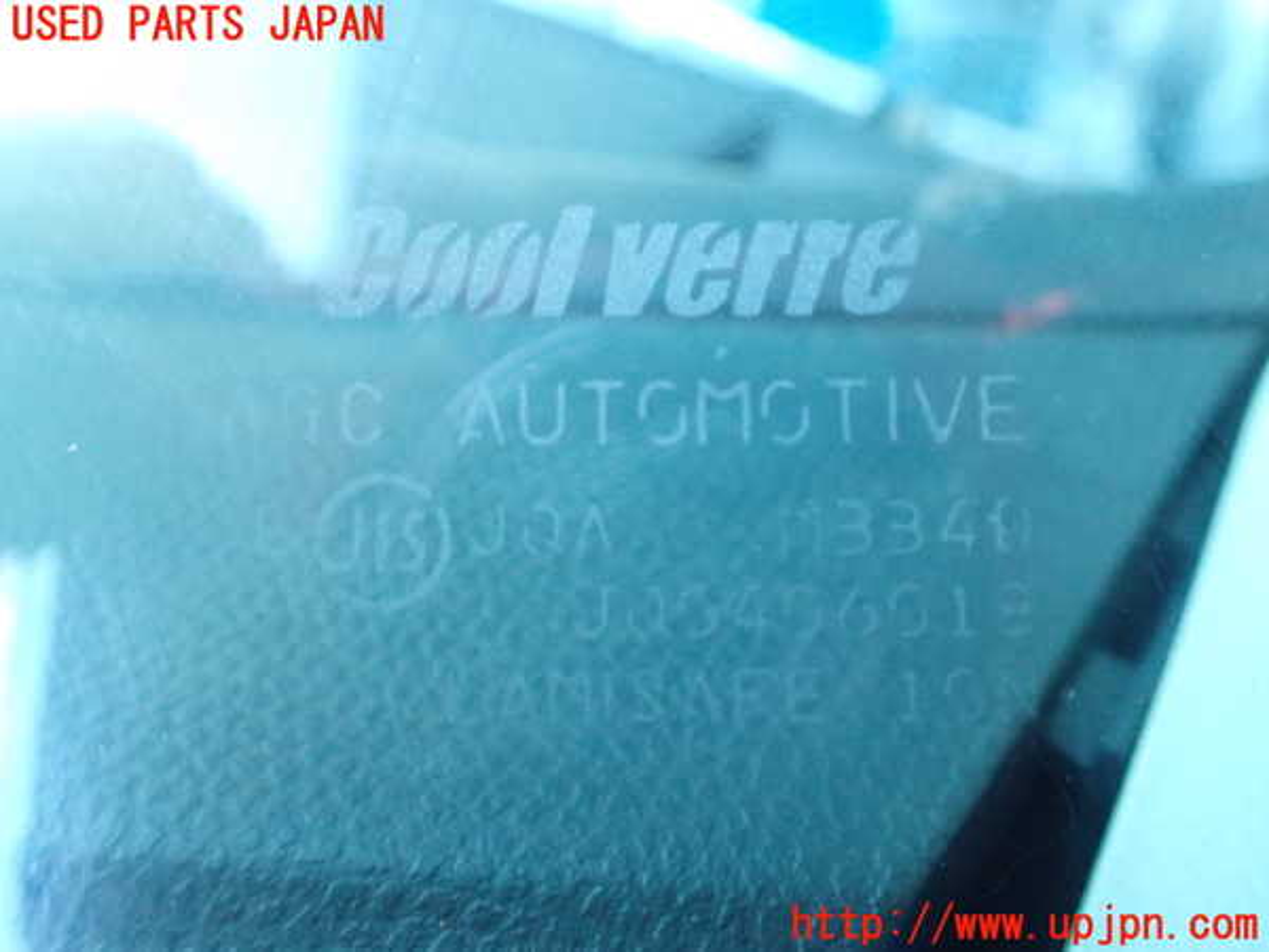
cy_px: 476
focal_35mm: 30
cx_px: 634
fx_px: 1100
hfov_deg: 60.0
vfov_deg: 46.8
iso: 800
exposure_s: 1/80
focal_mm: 5.4
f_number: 2.3
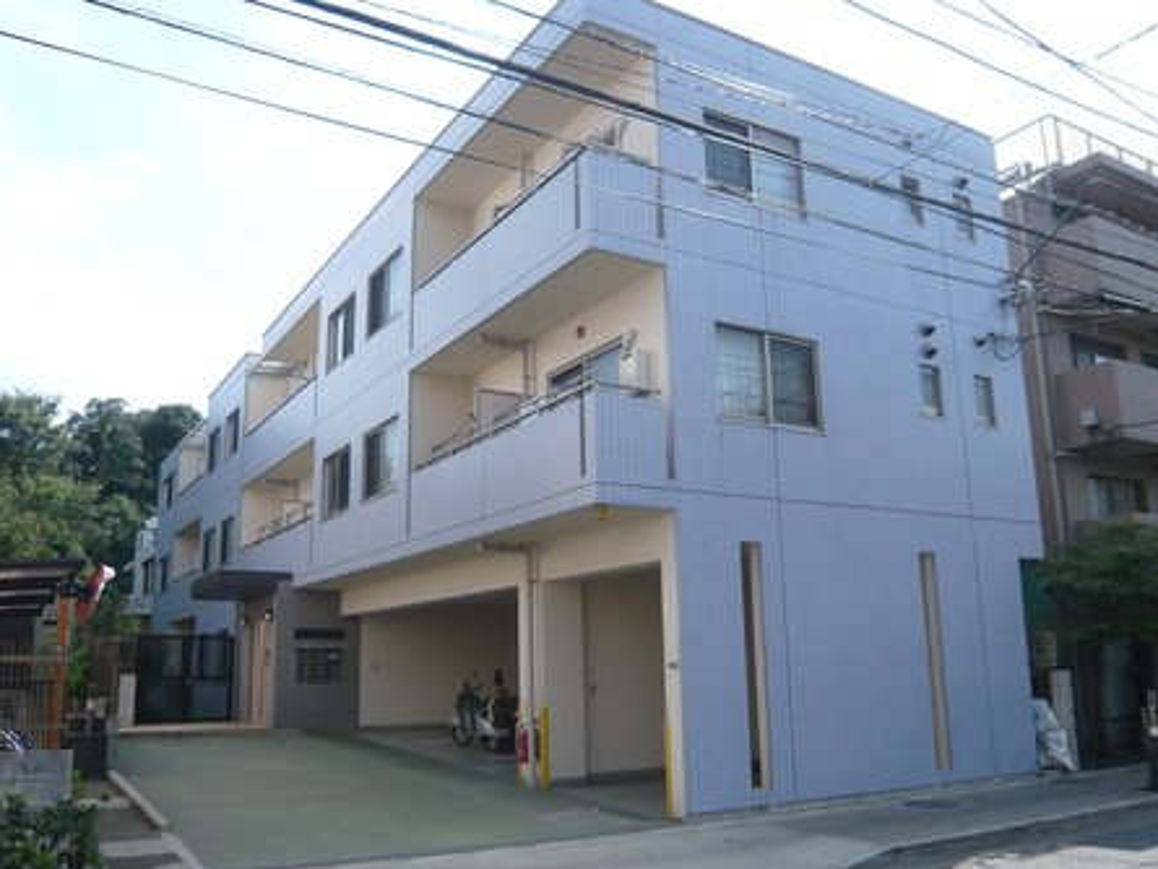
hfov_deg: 61.6
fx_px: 970
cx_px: 574
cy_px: 429
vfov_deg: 48.2
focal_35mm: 29
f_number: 2.8
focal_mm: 4.6
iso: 100
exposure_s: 1/800
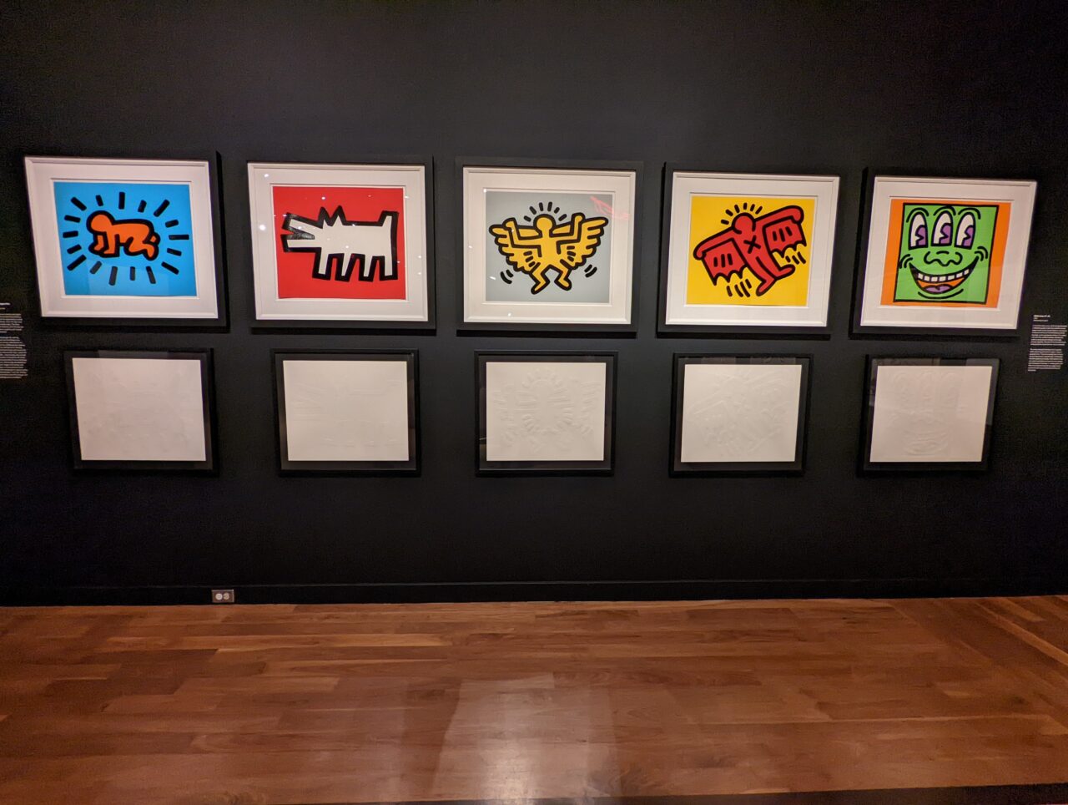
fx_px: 494
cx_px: 534
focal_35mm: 16
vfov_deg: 78.3
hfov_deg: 94.4
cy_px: 402
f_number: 2.2
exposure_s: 1/24
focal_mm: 2.35
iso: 538
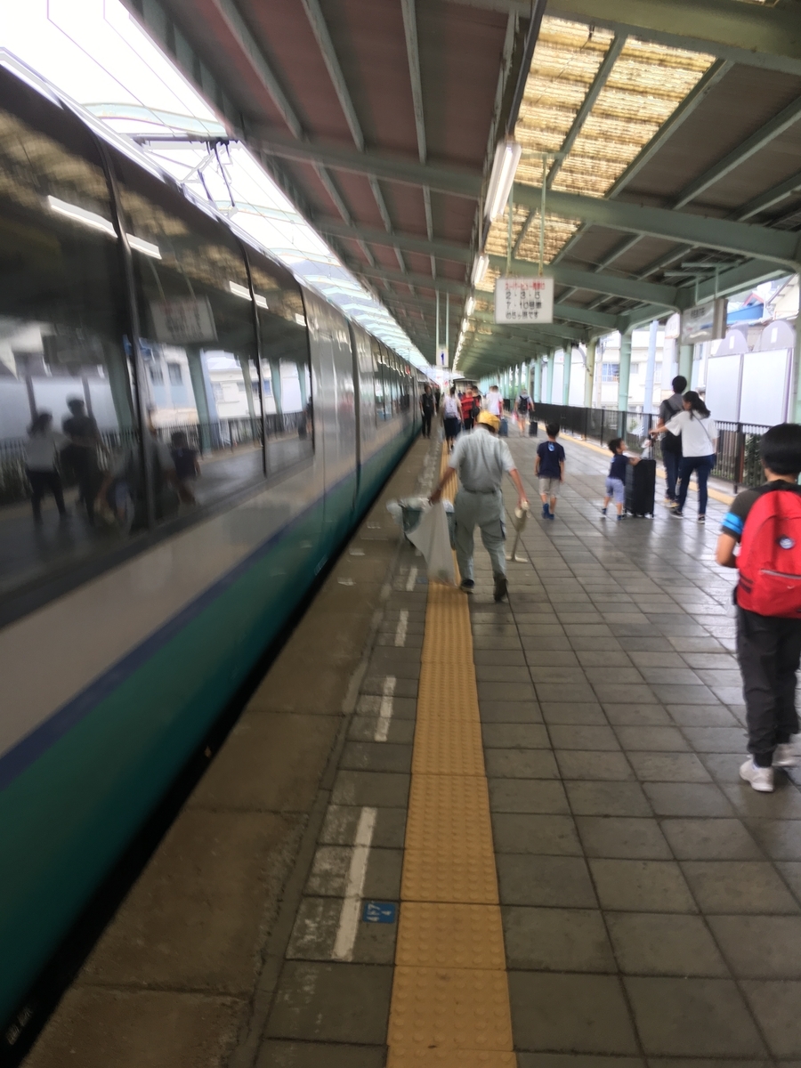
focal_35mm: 29
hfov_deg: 48.2
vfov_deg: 61.7
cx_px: 400
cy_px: 534
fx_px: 895
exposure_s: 1/40
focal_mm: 4.15
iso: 32
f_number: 2.2
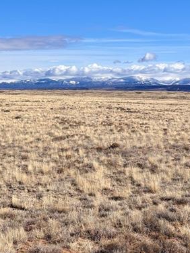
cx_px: 49
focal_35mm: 83
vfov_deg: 23.3
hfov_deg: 17.7
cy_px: 55
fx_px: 607
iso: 50
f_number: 1.6
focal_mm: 5.96
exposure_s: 1/5348
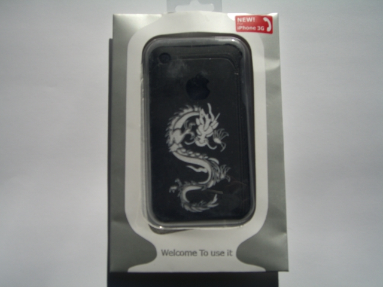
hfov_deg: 41.2
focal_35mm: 46
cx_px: 192
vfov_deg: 31.5
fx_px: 509
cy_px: 144
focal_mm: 9.5
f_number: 8.8
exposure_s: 1/320
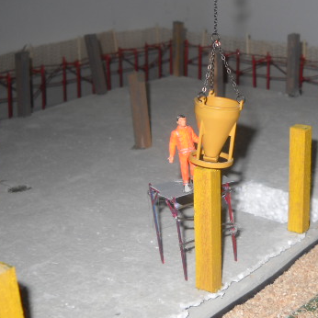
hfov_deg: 25.5
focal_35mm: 67
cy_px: 106
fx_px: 696
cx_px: 221
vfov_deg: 25.6
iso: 64
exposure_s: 1/30
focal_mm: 6.72
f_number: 5.5
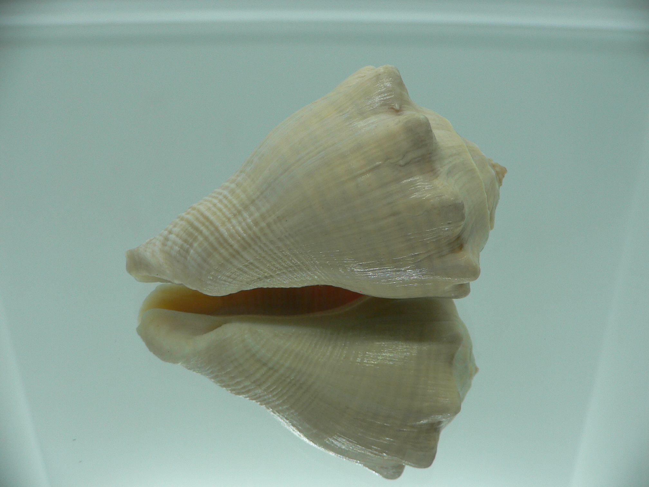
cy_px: 244
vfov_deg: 40.7
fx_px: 656
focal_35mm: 35
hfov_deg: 52.6
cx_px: 324
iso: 80
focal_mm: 4.6
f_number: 2.8
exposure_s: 1/60
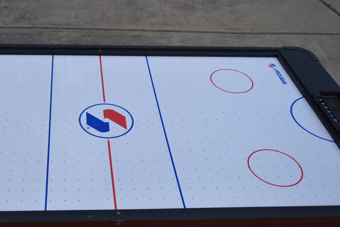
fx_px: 425
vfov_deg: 29.9
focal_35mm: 45
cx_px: 98
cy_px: 124
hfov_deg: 42.6
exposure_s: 1/4000
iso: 180
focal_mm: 18
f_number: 3.5
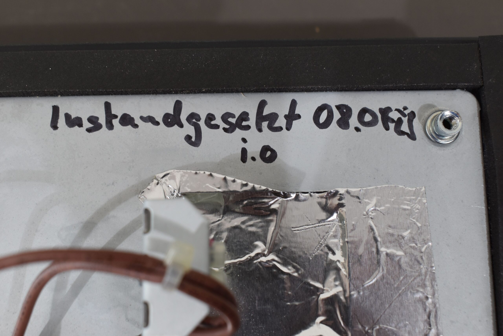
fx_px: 671
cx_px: 252
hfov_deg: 41.1
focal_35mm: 48
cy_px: 168
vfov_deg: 28.1
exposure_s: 1/60
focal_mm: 32
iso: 400
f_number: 7.1
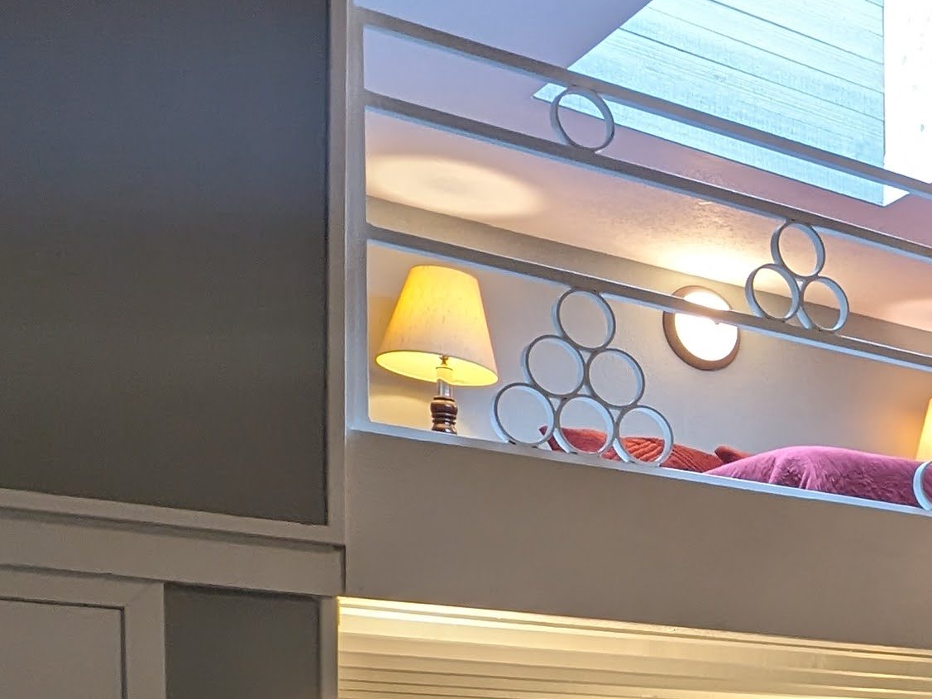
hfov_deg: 28.0
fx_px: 1561
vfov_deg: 22.9
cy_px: 866
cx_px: 1185
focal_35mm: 58
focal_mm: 2.35
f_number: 2.2
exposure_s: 1/24
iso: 74
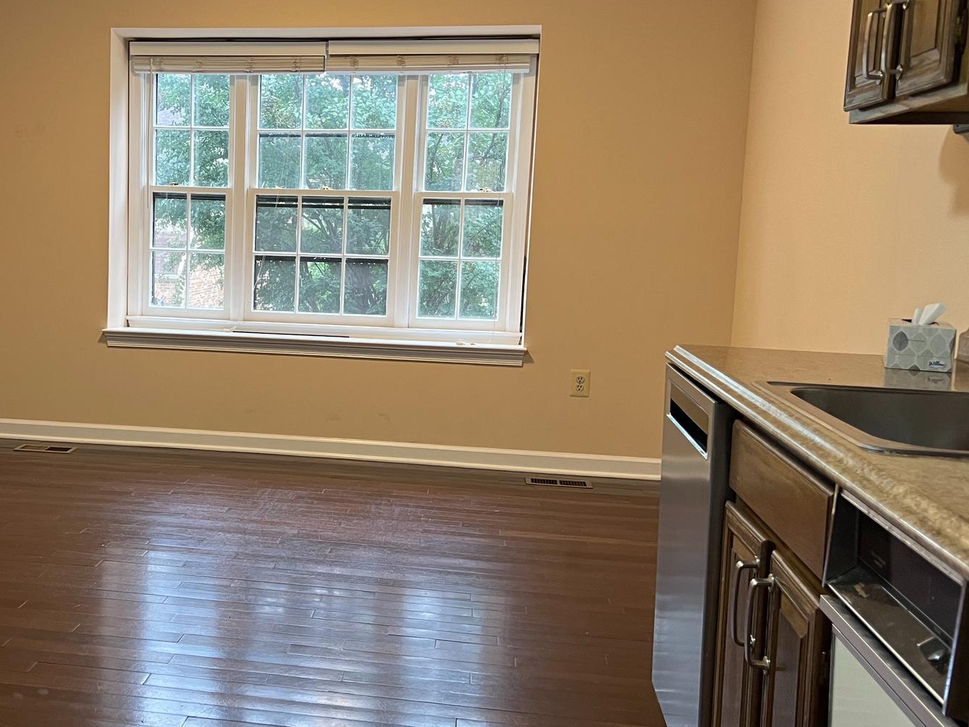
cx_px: 277
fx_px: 1120
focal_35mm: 40
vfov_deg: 35.9
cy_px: 347
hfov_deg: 45.6
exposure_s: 1/60
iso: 125
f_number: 1.5
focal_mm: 5.7
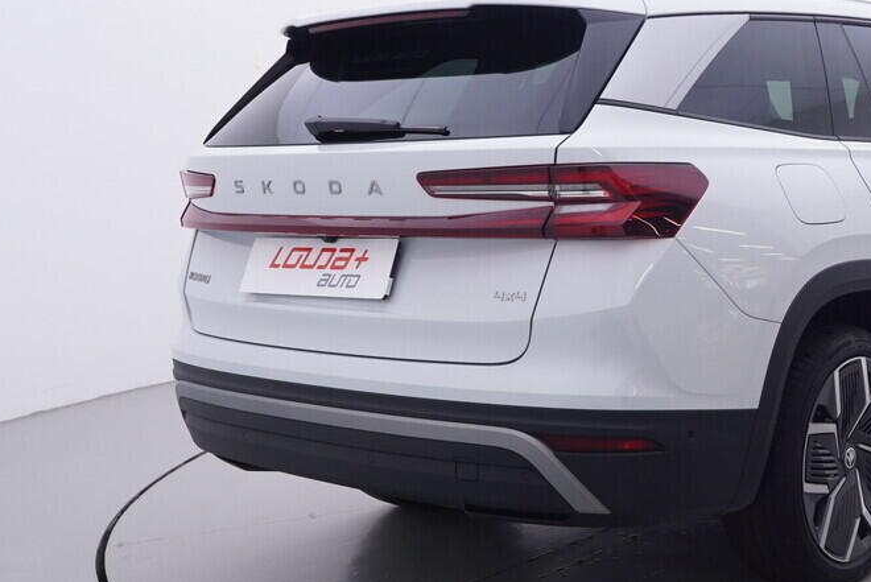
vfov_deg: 27.5
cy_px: 284
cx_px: 823
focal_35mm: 49
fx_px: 1188
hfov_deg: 37.0
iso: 200
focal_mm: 15
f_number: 5
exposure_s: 1/80
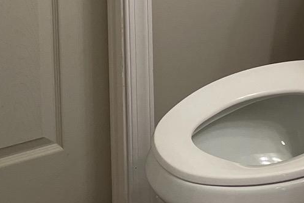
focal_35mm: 111
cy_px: -234
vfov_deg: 11.0
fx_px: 938
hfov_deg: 17.9
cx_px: 318
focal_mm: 4.2
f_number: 1.6
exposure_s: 1/120
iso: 80
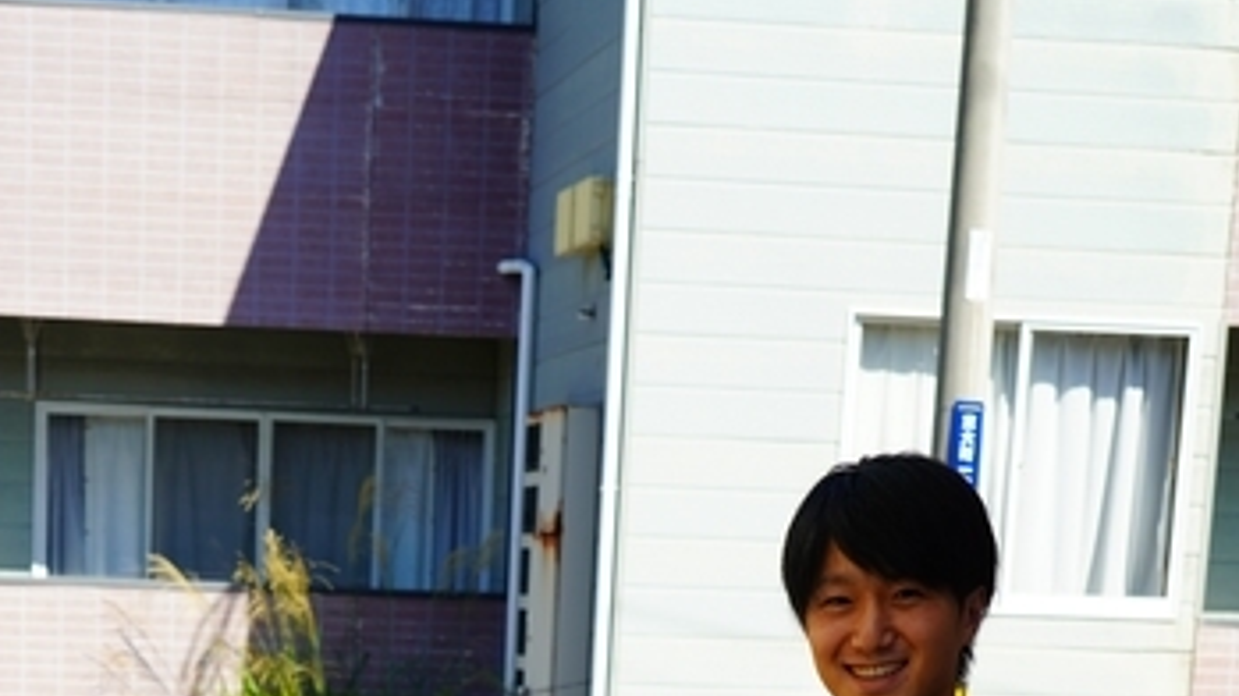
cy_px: 1328
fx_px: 3153
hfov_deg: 22.1
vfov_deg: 11.5
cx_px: 339
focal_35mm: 96
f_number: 5.6
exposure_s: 1/125
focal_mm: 40
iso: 100
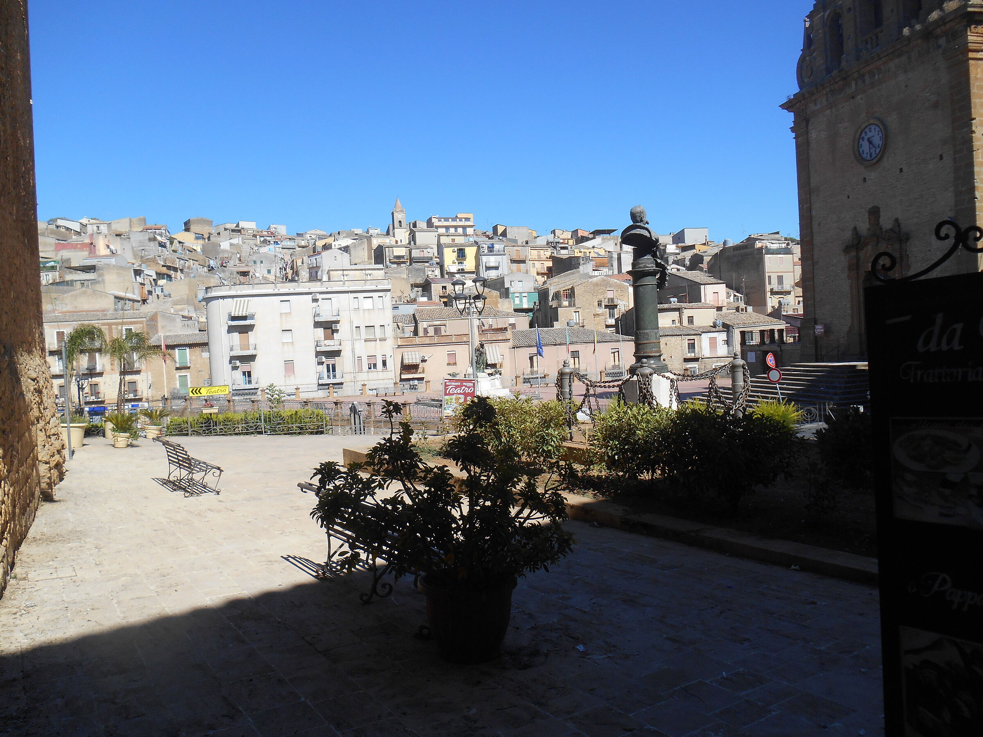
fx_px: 738
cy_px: 368
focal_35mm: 26
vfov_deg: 53.1
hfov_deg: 67.3
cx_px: 492
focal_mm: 4.7
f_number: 3.4
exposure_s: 1/1000
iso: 80
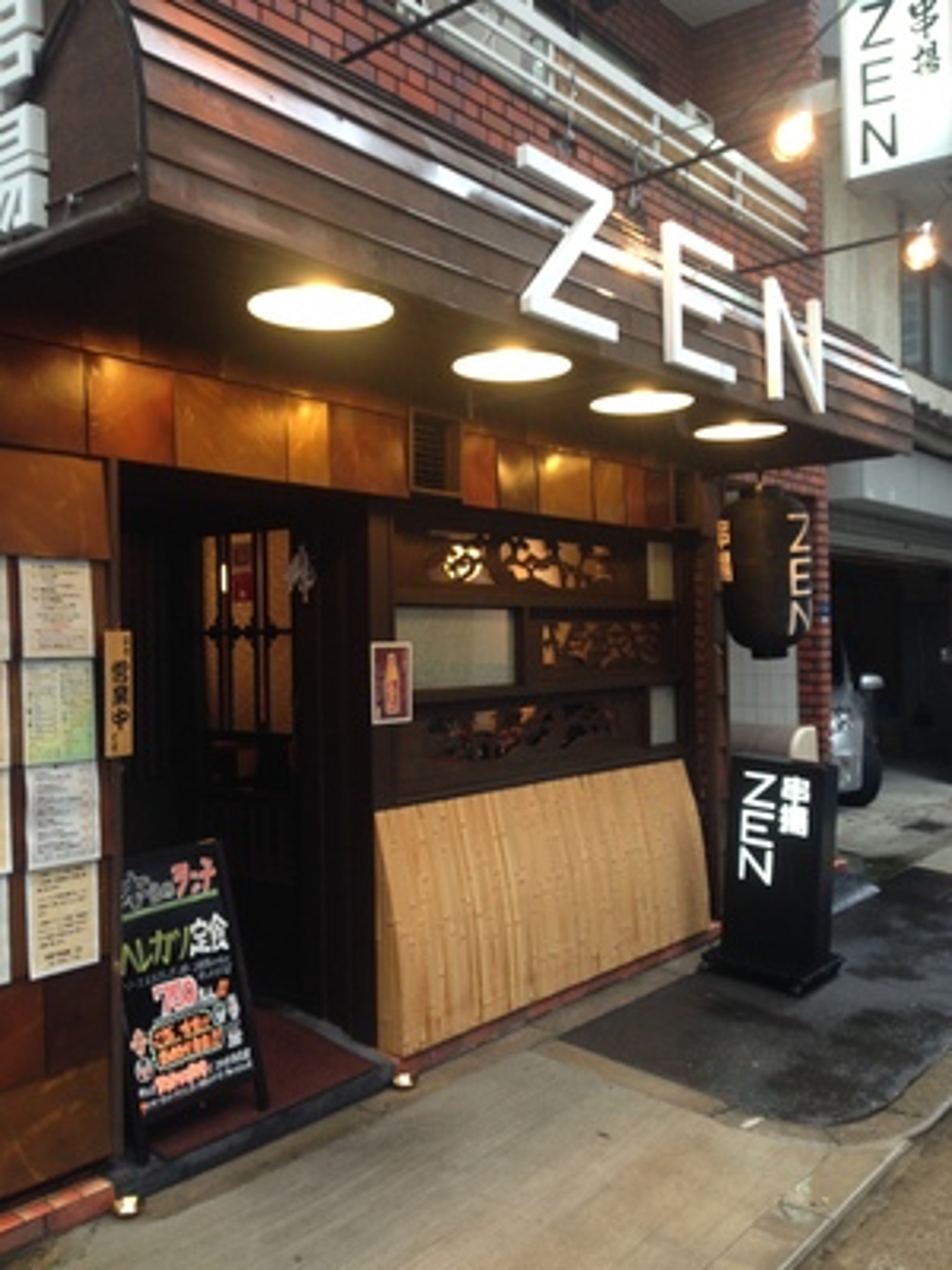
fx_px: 1210
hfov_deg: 42.9
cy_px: 635
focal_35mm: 33
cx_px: 476
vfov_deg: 55.4
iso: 50
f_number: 2.4
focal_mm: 4.12
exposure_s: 1/24
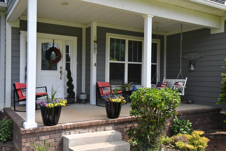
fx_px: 226
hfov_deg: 53.1
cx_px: 113
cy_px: 76
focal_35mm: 36
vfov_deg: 36.9
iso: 2000
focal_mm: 24
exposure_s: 1/4000
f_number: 8
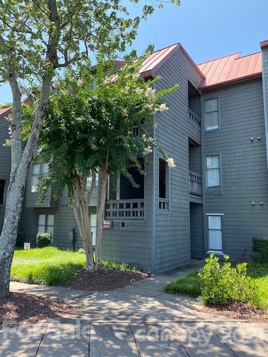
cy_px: 178
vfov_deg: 67.3
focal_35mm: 26
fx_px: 268
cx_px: 134
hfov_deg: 53.1
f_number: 1.8
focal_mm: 4.25
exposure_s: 1/673
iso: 32
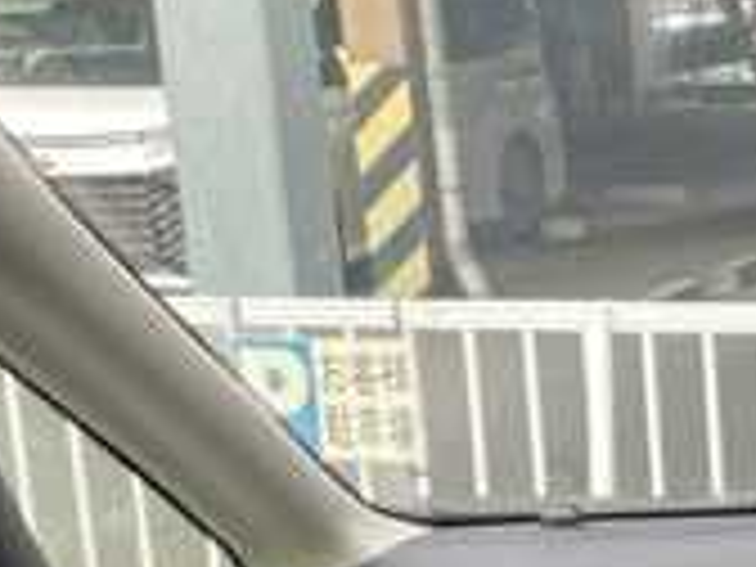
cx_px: 1152
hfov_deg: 17.7
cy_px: 693
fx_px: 2162
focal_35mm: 99
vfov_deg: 14.4
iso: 50
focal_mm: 4.2
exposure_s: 1/121
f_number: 1.6
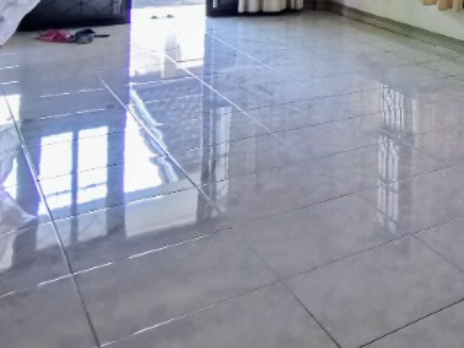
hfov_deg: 30.5
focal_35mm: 50
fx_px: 670
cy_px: -78
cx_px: 597
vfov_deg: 25.8
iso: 500
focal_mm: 2.35
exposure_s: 1/33.3
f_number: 2.2
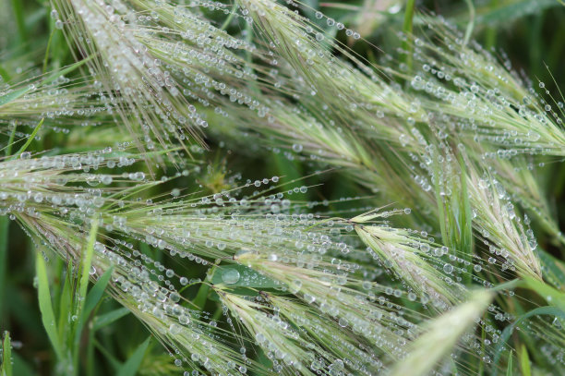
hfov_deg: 13.7
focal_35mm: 150
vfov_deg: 9.1
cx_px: 282
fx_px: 2352
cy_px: 188
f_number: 3.2
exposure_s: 1/200
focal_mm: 100
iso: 100
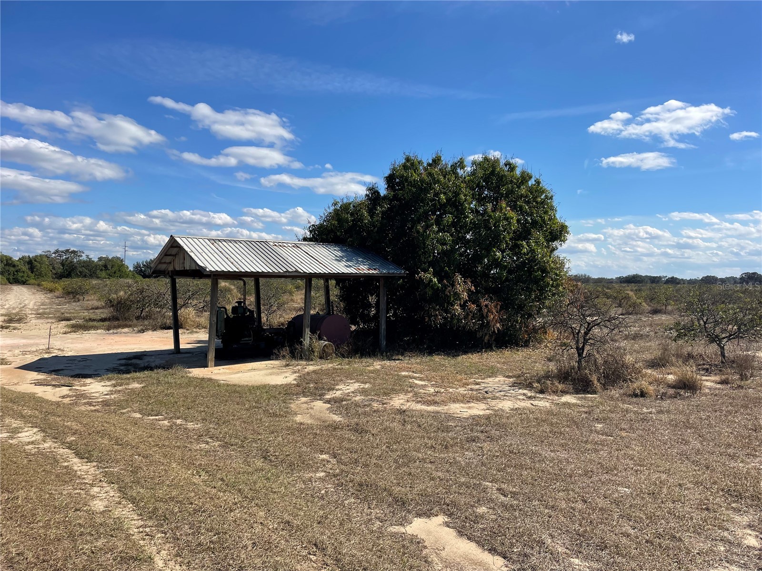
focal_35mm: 26
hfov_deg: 67.3
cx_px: 381
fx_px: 572
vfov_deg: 53.1
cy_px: 286
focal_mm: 4.2
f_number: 1.6
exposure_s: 1/4132
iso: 32
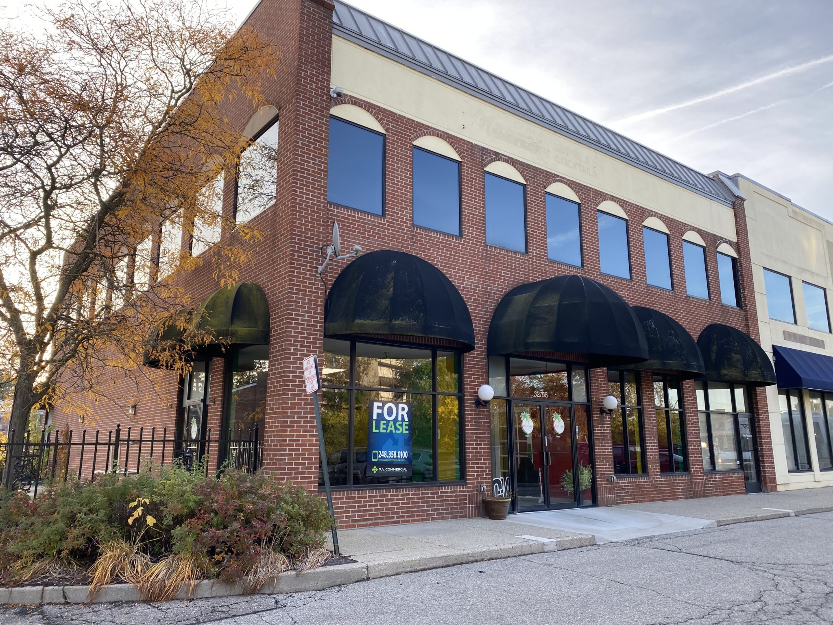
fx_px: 626
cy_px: 312
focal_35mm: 26
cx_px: 416
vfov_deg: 53.1
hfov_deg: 67.3
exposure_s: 1/248
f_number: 1.8
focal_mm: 4.25
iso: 32
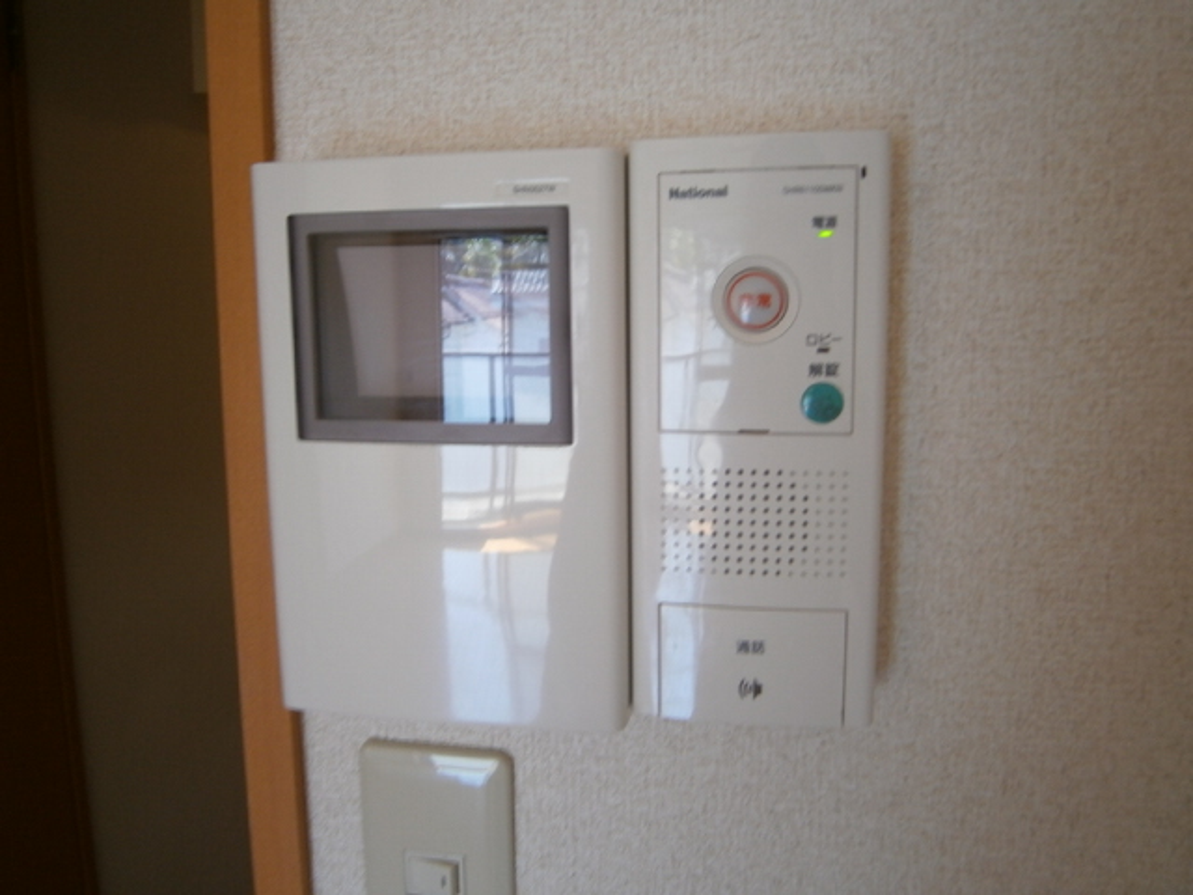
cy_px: 448
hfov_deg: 67.3
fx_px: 896
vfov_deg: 53.1
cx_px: 596
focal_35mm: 26
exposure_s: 1/30
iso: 100
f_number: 2.8
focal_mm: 4.7
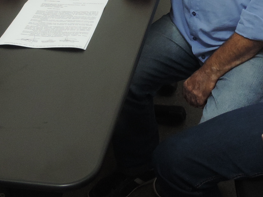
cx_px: 165
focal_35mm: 80
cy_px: -37
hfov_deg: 24.3
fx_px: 608
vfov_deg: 17.6
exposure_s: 1/20
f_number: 3.1
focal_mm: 5.3
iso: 400
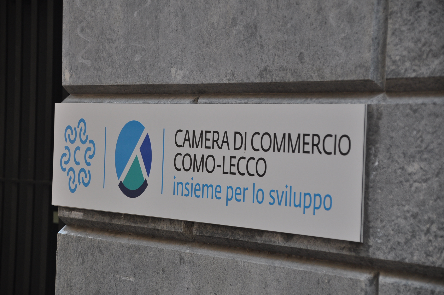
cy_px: 148
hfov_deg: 15.9
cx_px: 222
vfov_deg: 10.6
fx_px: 1589
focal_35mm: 129
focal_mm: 86
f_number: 5.3
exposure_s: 1/60
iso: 400
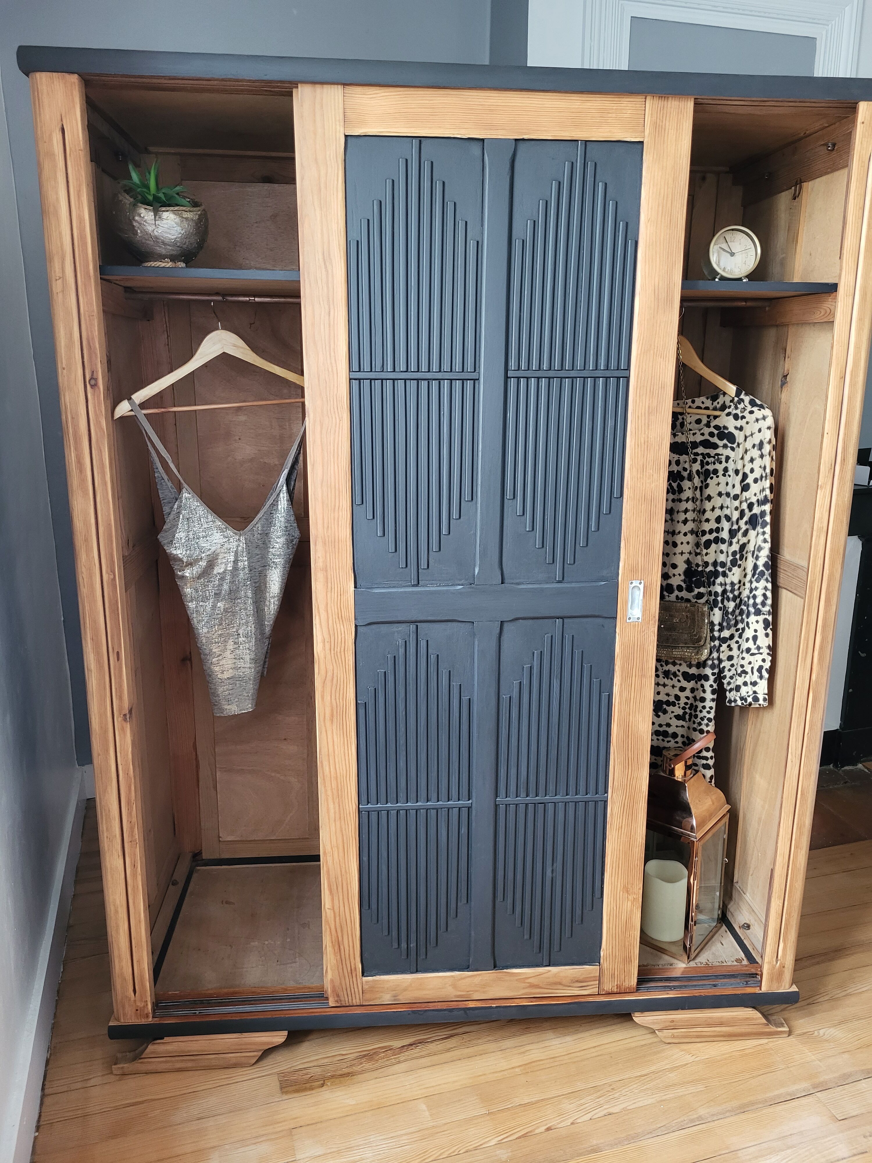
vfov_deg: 67.3
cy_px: 582
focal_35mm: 26
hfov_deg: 53.1
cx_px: 436
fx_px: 873
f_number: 1.8
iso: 320
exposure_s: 1/50
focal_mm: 5.4
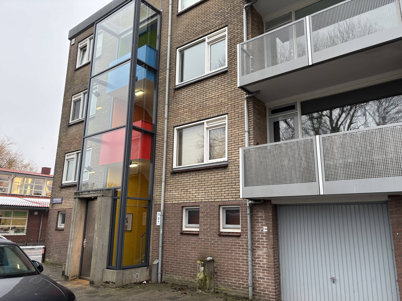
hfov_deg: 67.3
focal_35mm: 26
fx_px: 302
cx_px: 201
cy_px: 150
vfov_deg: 53.1
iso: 125
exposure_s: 1/95
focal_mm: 6
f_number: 1.6
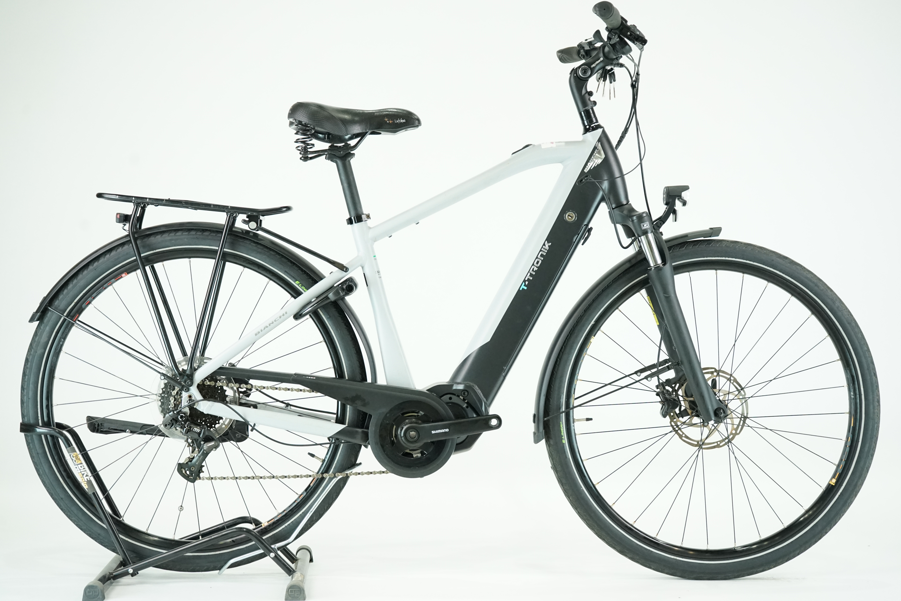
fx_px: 1426
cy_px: 300
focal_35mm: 57
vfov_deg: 23.8
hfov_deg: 35.1
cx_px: 450
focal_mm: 57
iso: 3200
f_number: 6.3
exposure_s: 1/200
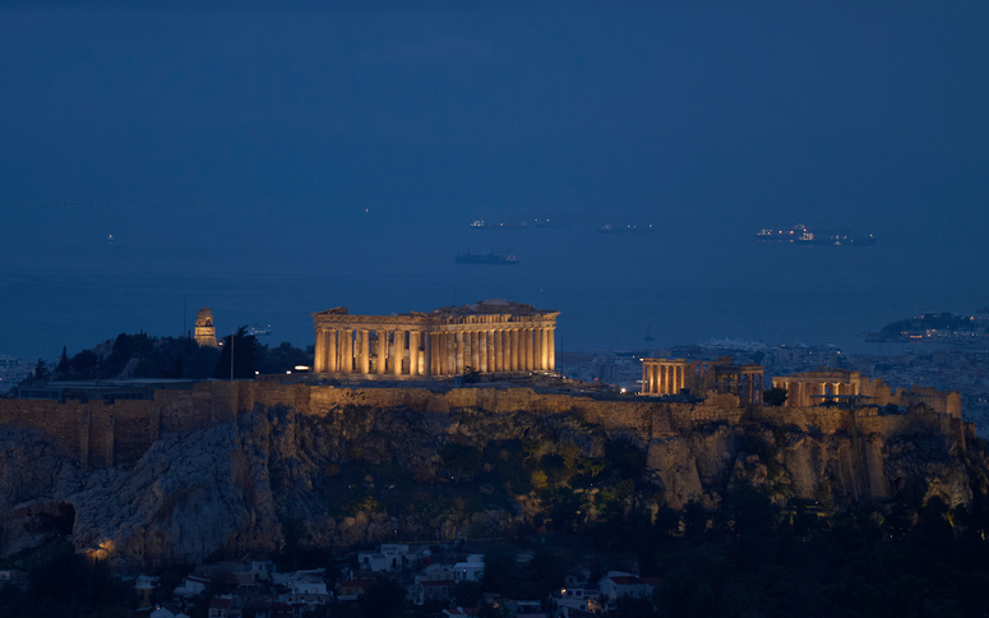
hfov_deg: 7.7
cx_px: 466
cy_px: 371
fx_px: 7330
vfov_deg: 4.8
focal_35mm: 272
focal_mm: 135
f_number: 1.8
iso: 200
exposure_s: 1/40
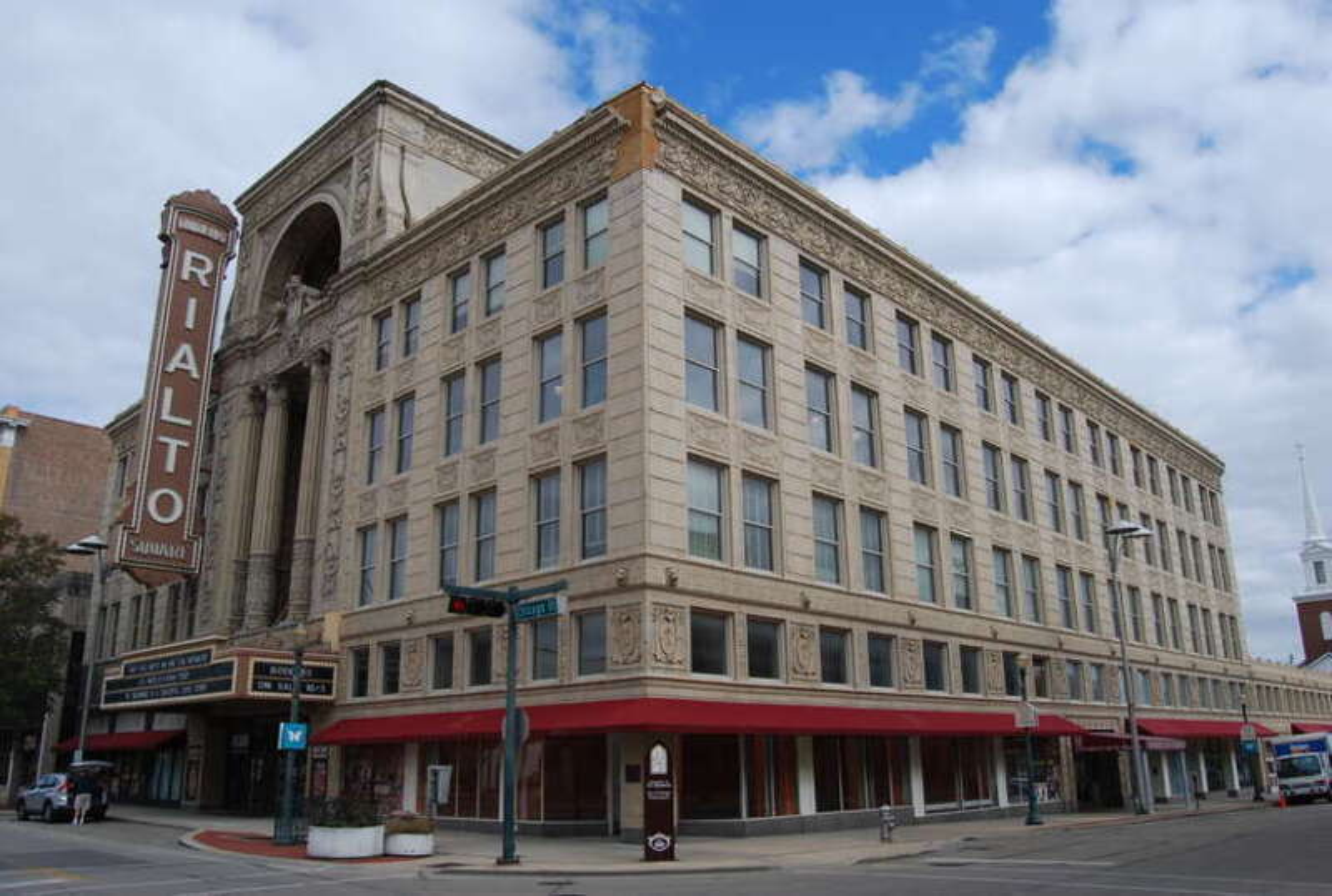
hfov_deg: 67.2
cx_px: 666
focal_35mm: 27
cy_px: 448
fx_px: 1002
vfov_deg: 48.2
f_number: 7.1
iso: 100
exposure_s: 1/200
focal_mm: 18
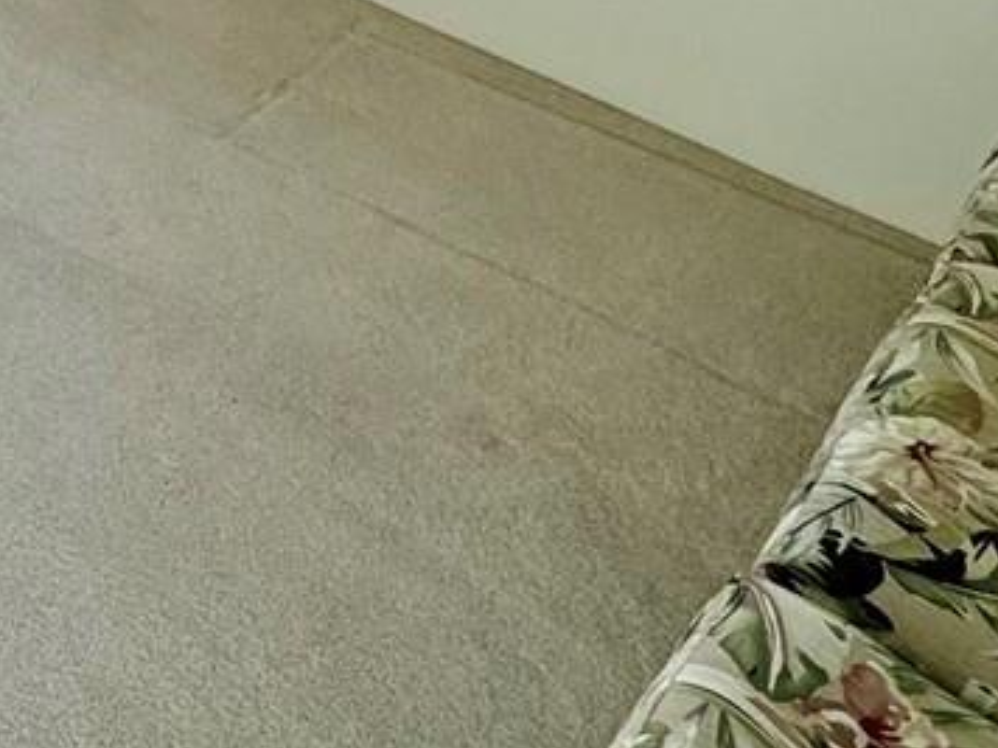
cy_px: -661
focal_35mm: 63
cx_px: -278
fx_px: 1816
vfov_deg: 17.8
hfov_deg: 26.4
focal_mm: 2.22
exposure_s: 1/476
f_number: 2.2
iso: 40
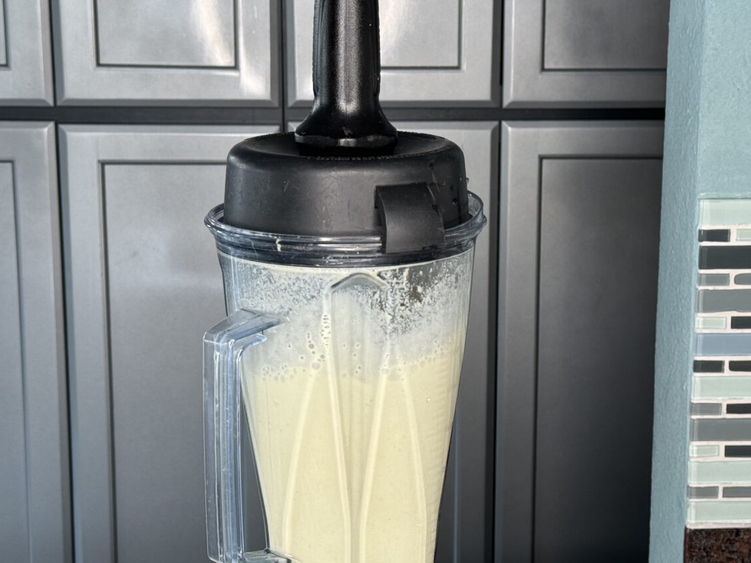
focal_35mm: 66
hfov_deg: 29.3
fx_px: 1432
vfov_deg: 22.2
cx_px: 444
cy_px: 266
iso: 50
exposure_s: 1/121
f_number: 1.78
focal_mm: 6.76
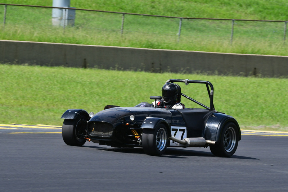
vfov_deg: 3.3
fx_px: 3361
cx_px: 144
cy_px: 96
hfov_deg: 4.9
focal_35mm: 420
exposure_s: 1/640
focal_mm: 280
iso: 500
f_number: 11
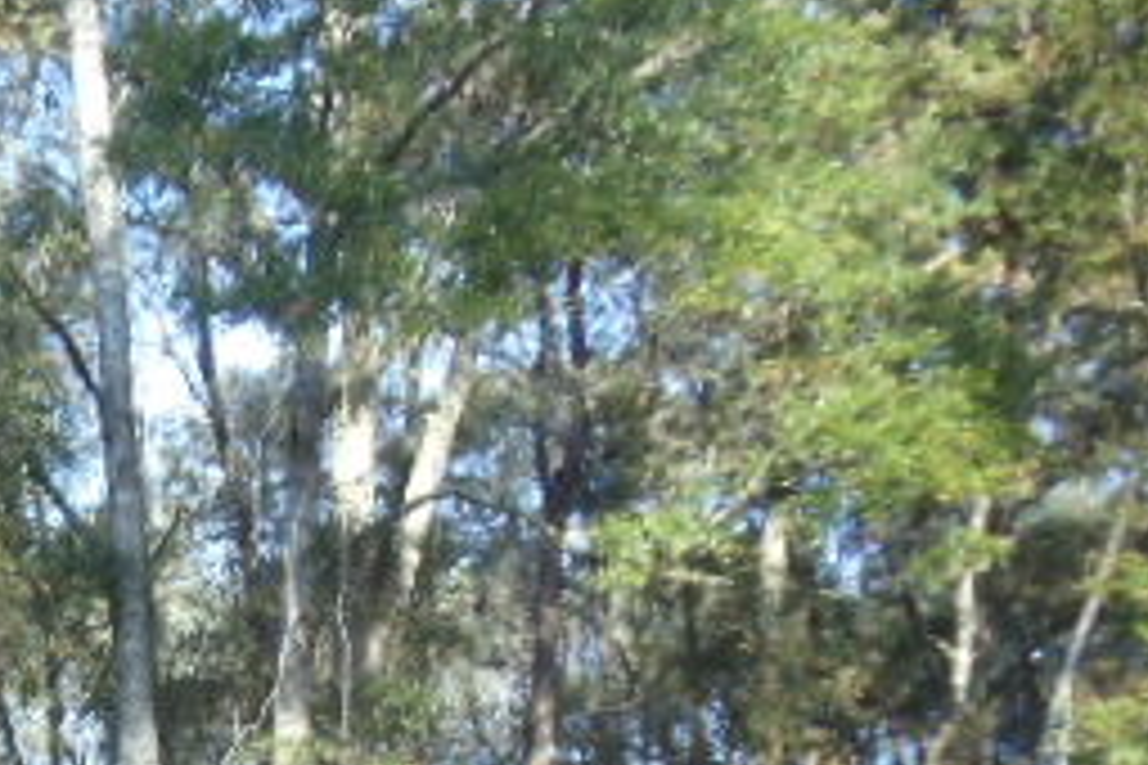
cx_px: -189
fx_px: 3667
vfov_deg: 11.6
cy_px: 1017
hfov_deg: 17.1
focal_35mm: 115
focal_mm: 6
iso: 100
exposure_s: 1/125
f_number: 3.5
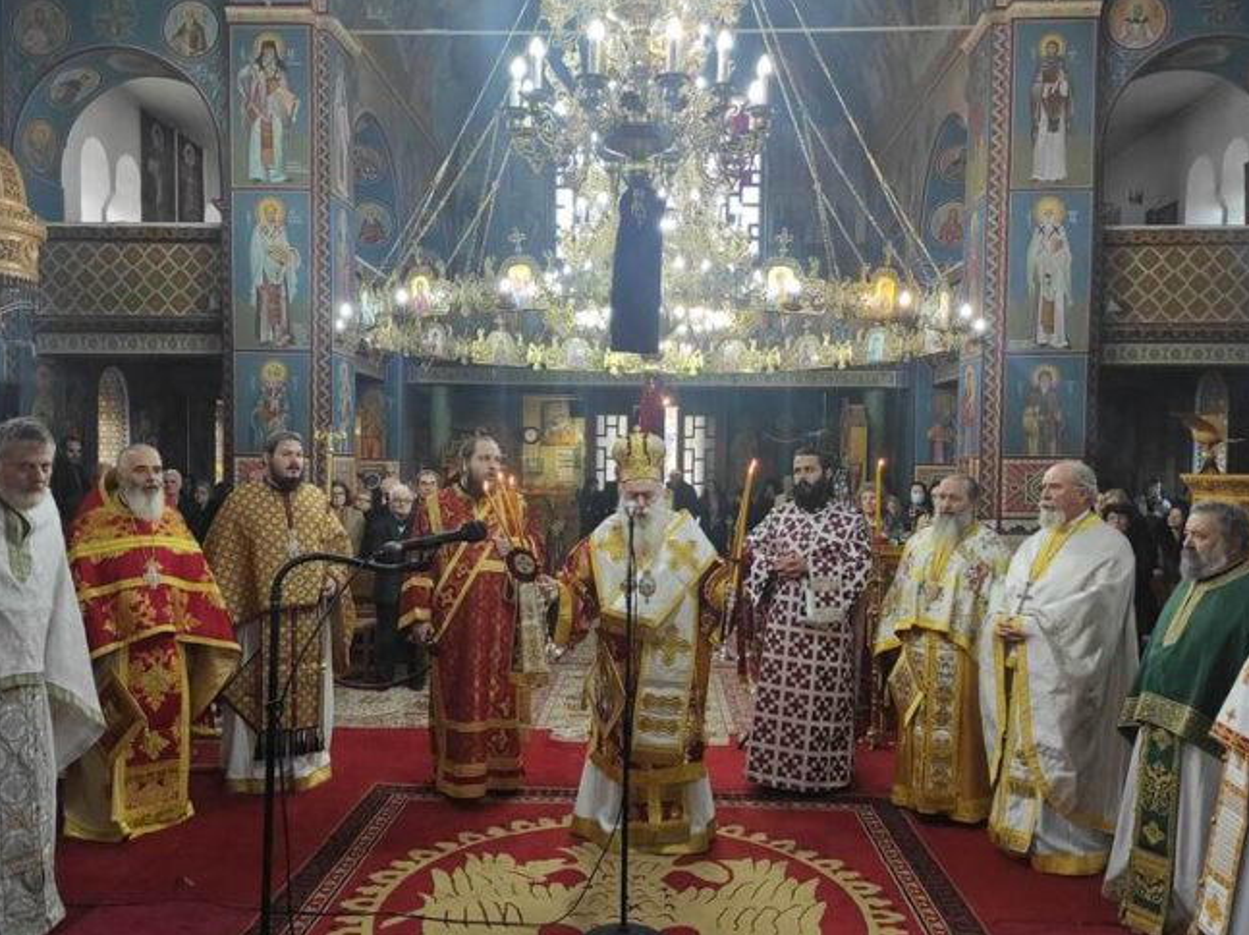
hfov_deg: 61.7
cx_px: 622
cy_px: 505
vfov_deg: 48.1
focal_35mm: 29
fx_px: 1045
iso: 134
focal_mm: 5.43
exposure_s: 1/33
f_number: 1.89
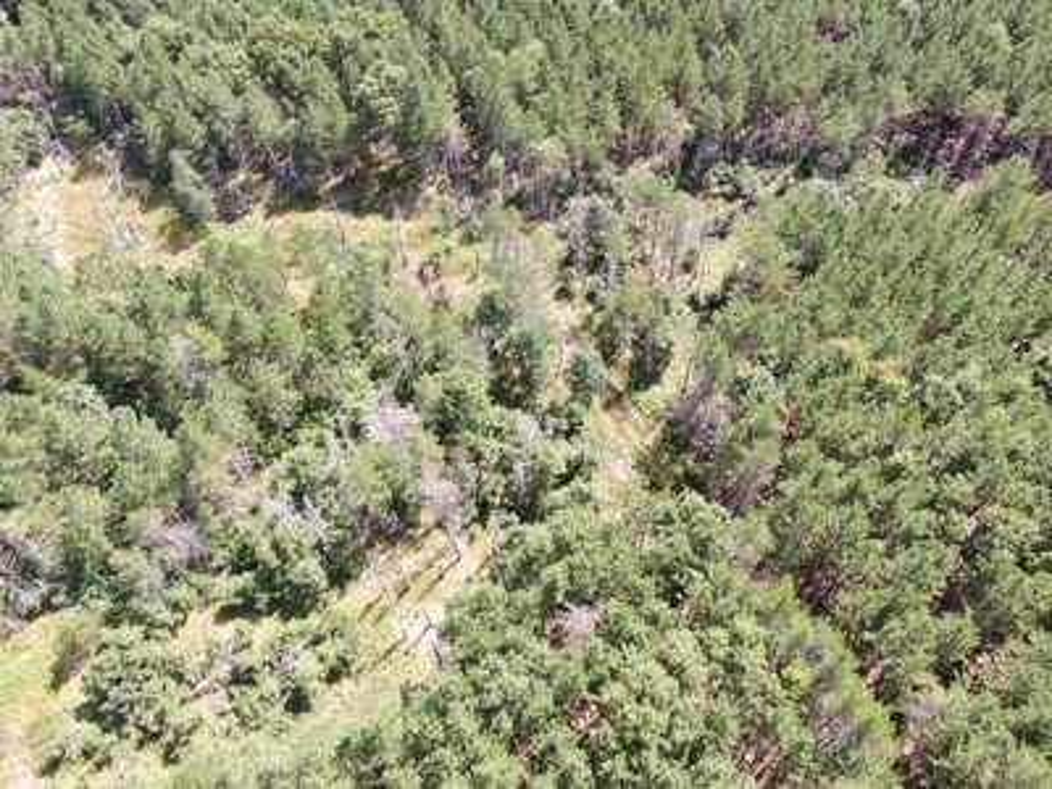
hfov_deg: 71.6
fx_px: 729
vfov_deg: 56.8
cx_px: 526
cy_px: 394
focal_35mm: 24
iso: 100
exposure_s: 1/200
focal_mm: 4.39
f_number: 2.8
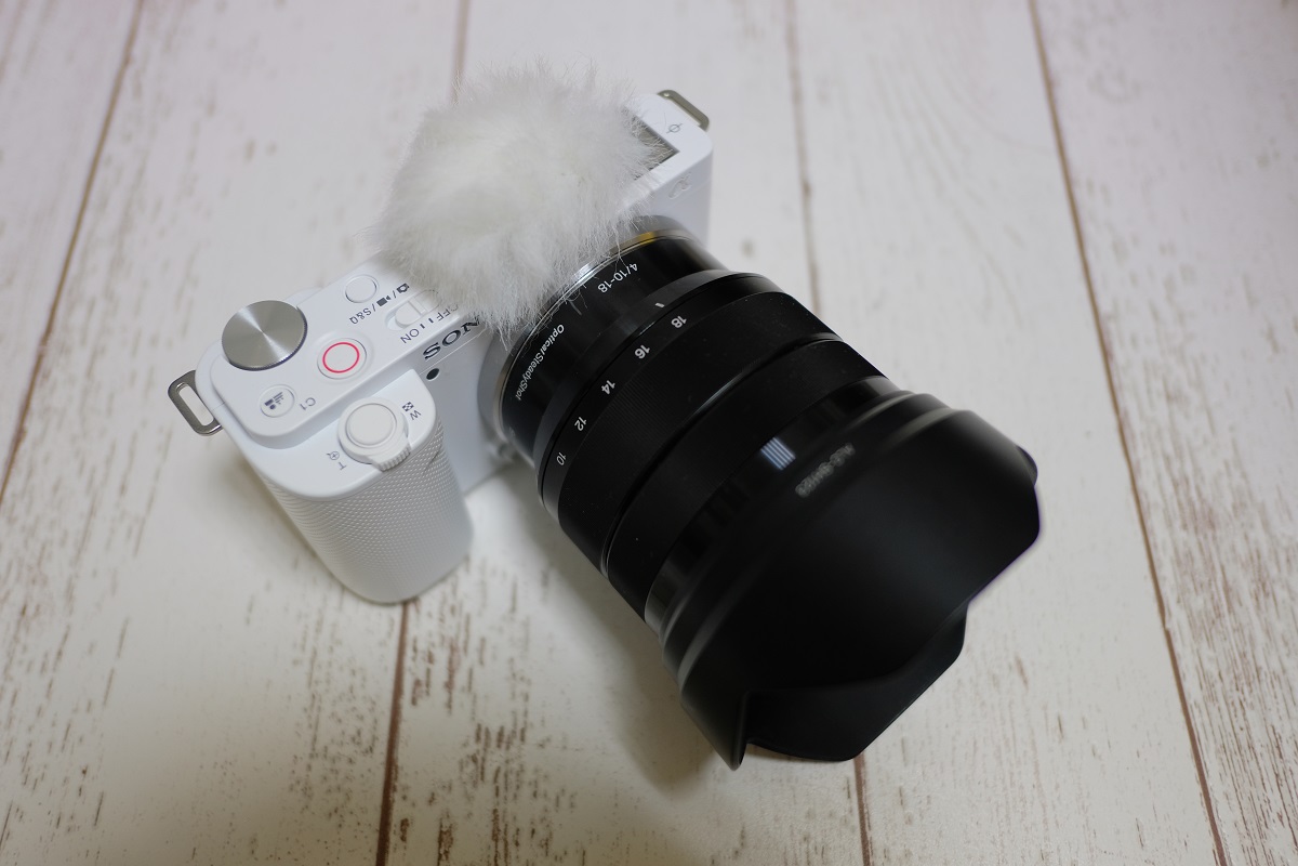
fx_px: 973
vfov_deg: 47.9
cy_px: 433
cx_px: 649
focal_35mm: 27
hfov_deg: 67.4
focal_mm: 18
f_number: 2
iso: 400
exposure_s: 1/60
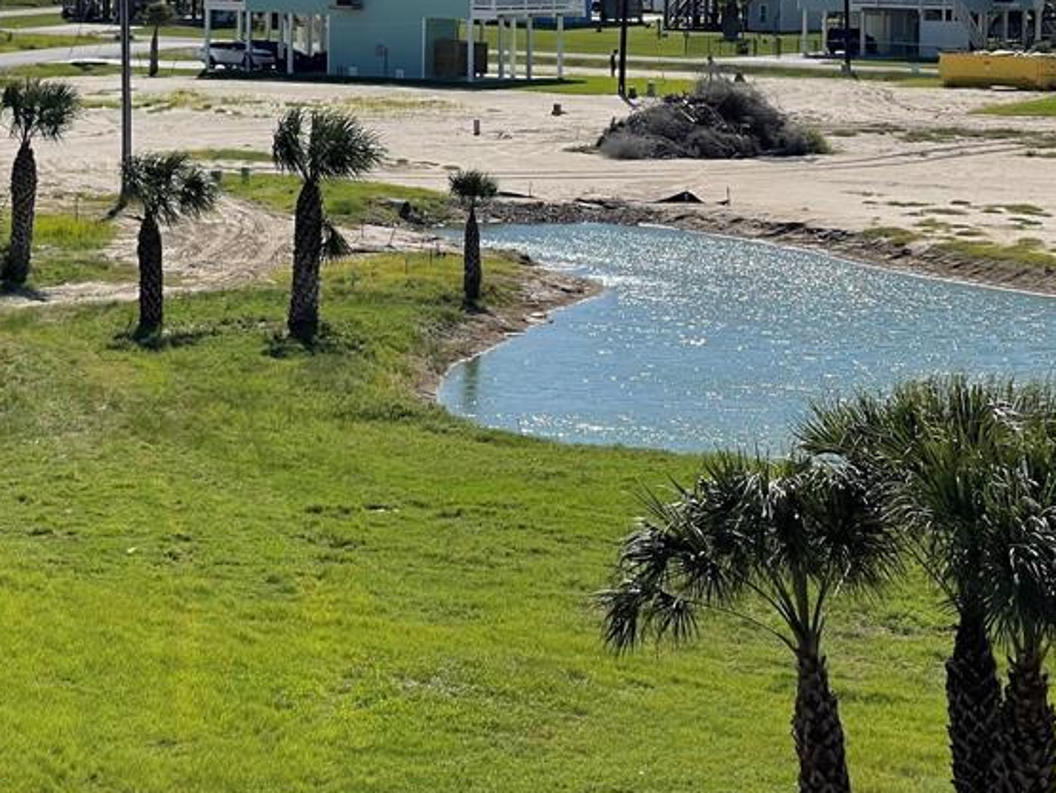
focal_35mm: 118
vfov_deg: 12.5
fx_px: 3602
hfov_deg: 16.6
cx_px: 375
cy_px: 139
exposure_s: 1/2950
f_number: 2.2
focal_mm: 7.5
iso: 20
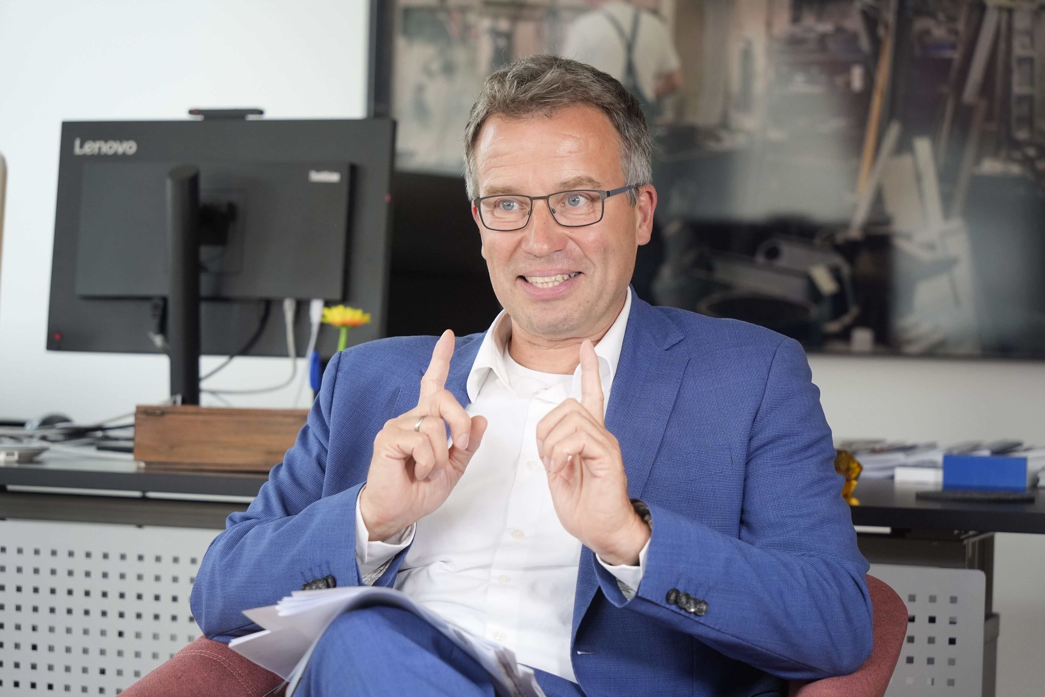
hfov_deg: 19.5
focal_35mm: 105
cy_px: 348
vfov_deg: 13.0
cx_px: 522
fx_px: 3048
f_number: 4.5
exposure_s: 1/320
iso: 2500
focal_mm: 105
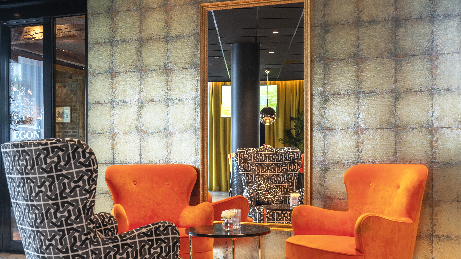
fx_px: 599
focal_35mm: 49
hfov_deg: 42.1
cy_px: 169
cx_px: 235
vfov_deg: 24.3
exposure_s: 1/3
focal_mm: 35
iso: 200
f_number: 7.1
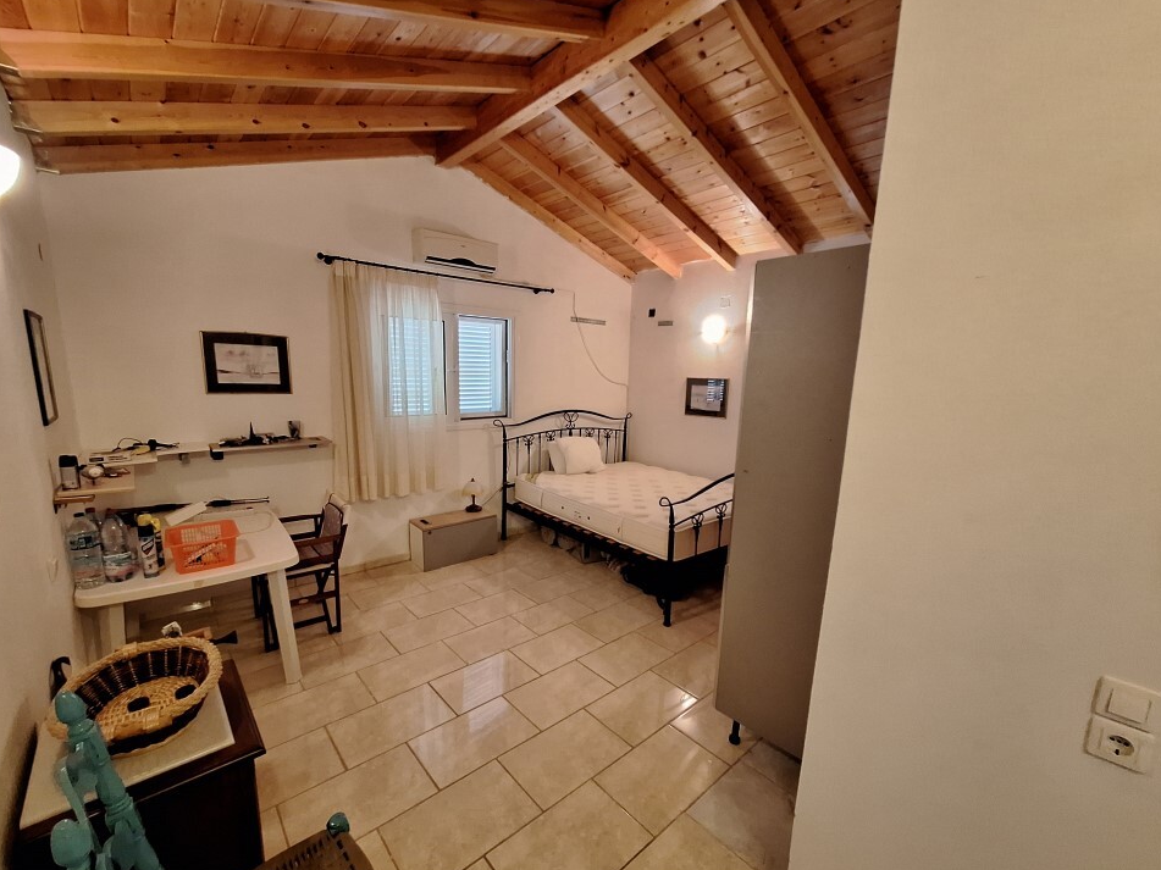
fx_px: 469
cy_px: 454
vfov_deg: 85.6
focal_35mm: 14
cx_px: 580
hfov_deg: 102.1
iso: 500
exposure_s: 1/24
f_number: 2.2
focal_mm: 1.74
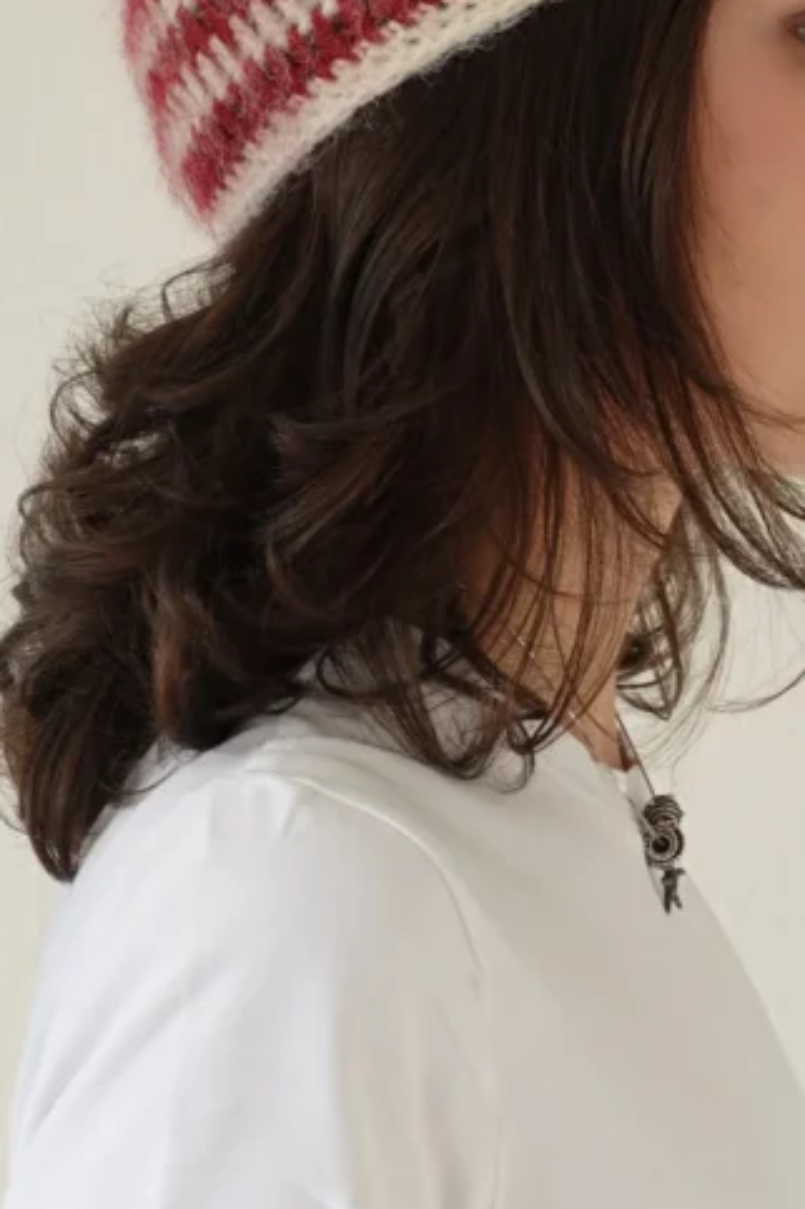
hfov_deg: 16.2
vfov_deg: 23.7
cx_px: 517
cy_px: 178
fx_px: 2819
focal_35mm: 84
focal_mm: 16.94
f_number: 4
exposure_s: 1/100
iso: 125
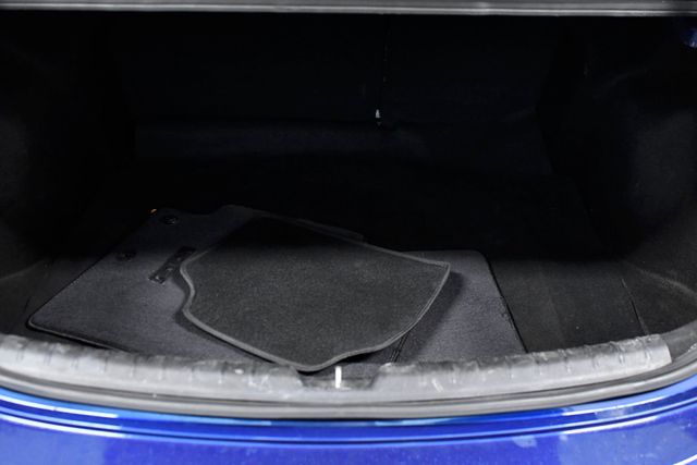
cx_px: 348
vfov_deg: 36.9
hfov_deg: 53.1
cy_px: 232
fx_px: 697
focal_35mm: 36
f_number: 3.5
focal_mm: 24
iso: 2500
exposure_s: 1/160
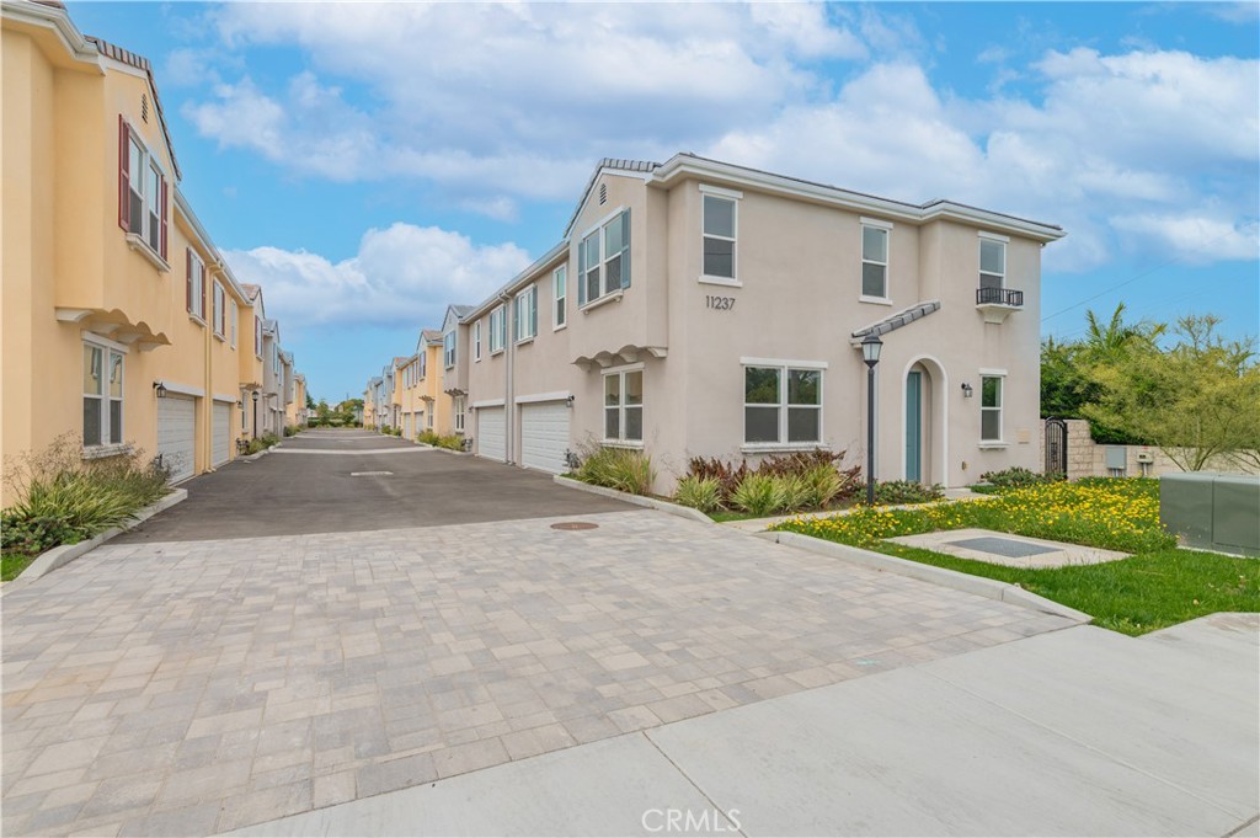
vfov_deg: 70.3
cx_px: 630
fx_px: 595
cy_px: 419
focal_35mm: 17
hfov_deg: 93.3
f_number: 8
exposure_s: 1/500
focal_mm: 17
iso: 100
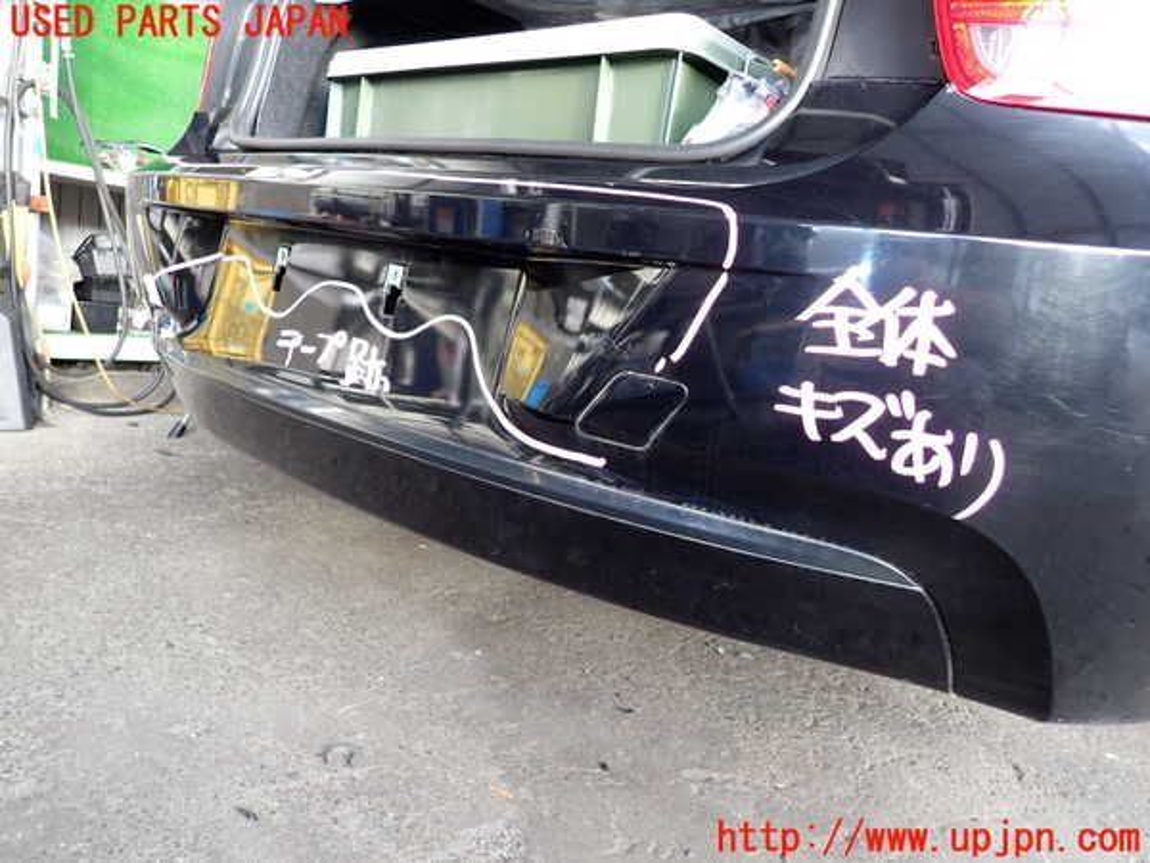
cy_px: 432
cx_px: 575
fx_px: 831
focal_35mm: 25
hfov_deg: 69.4
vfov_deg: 54.9
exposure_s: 1/60
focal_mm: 4.5
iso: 200
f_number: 2
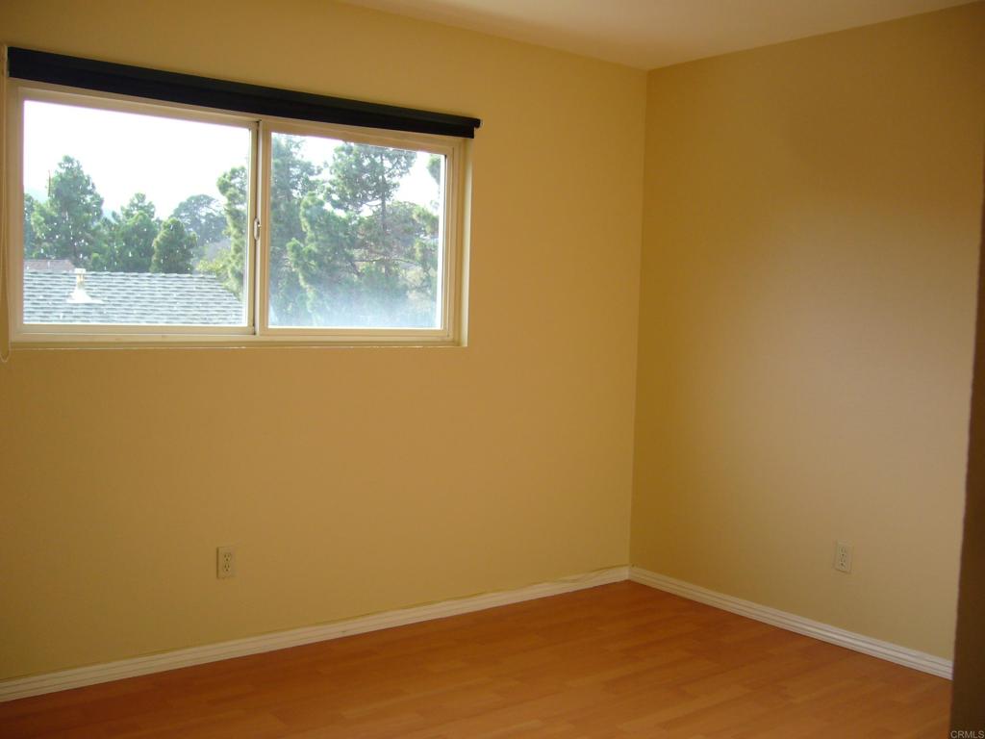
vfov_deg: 40.7
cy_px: 370
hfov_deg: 52.6
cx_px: 492
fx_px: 996
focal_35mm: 35
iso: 100
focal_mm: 5.8
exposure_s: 1/320
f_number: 2.8
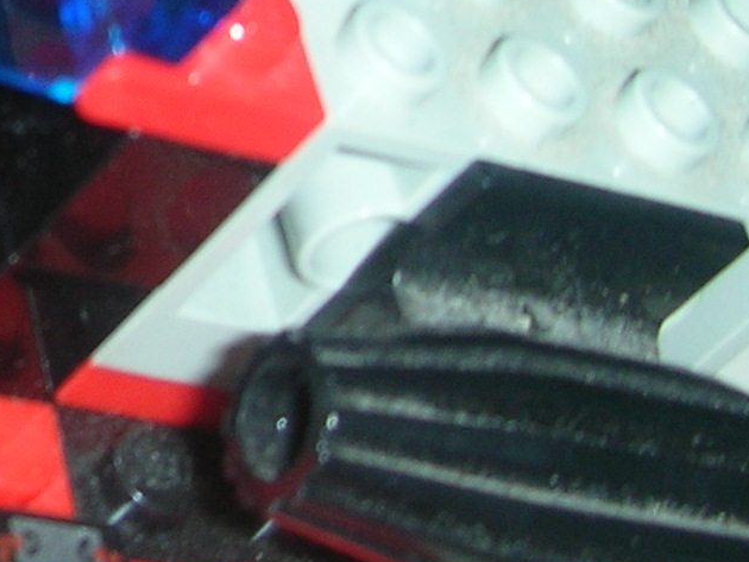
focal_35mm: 144
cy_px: -191
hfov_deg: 12.8
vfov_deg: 10.1
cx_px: -470
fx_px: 3117
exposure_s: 1/60.1
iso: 50
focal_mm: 5.8
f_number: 3
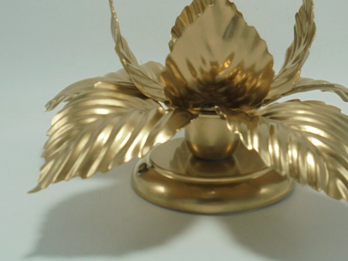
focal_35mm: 53
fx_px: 533
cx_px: 199
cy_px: 104
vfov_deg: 27.5
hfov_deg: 36.1
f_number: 4.5
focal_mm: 7.8
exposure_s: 1/80
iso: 100
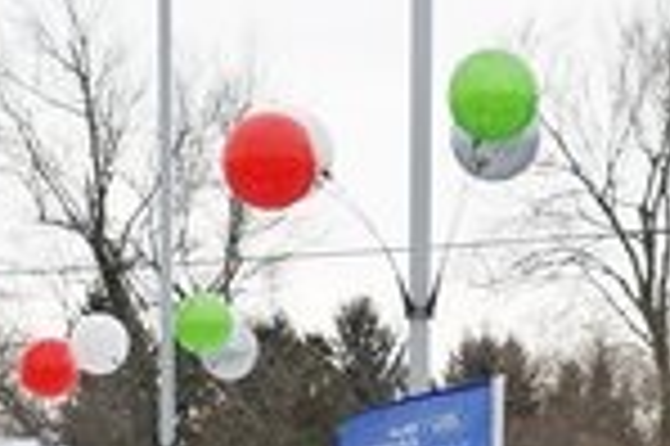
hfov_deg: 9.2
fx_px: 4164
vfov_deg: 6.0
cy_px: 800
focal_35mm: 224
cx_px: 292
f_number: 5.6
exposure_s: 1/80
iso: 100
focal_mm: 52
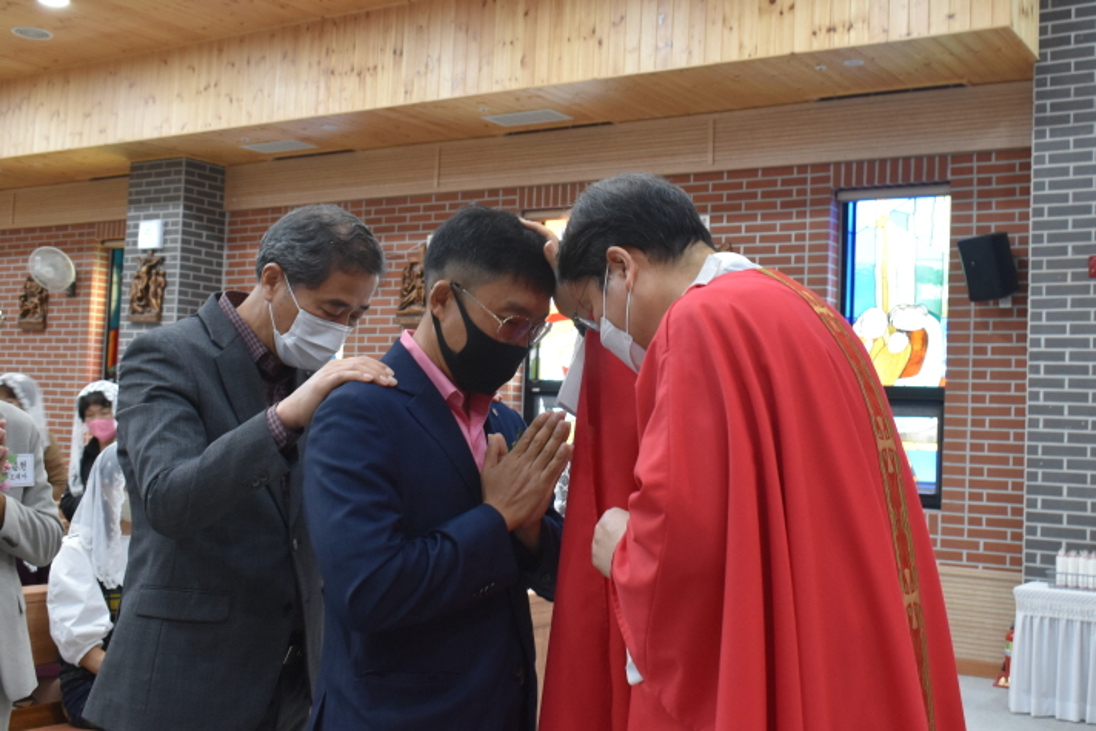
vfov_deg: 36.9
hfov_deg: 53.1
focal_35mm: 36
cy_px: 366
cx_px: 548
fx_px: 1096
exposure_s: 1/15
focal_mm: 24
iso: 1000
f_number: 6.3
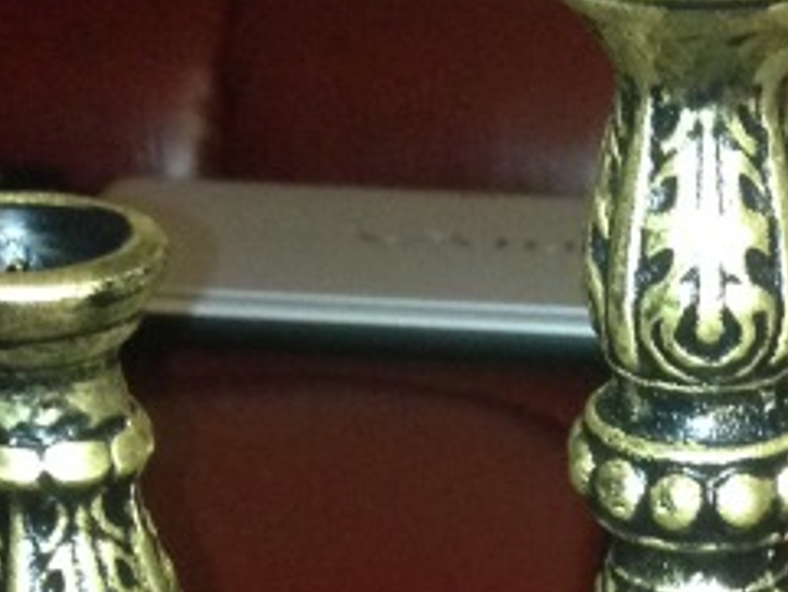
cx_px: 817
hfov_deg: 13.9
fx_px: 3189
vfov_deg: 9.5
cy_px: 1370
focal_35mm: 140
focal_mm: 4.12
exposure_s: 1/16
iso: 320
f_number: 2.4
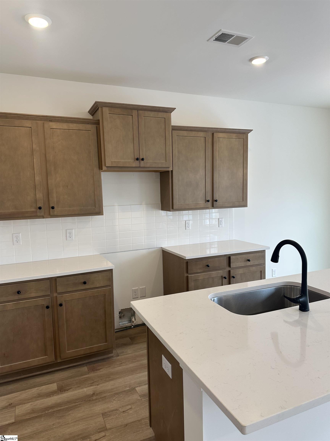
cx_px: 165
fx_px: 305
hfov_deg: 56.8
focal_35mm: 24
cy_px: 220
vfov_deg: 71.6
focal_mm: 6.86
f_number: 1.78
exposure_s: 1/120
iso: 80
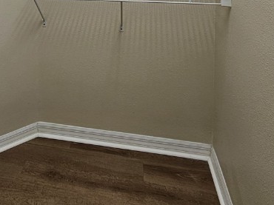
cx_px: 59
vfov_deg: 31.0
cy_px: -61
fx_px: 285
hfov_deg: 48.7
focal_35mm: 36
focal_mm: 2.2
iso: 50
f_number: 2.2
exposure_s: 1/60
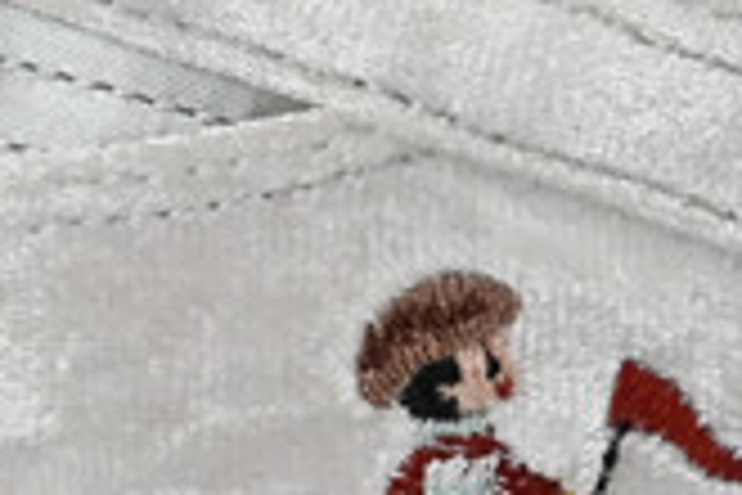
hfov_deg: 4.4
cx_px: 2199
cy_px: 117
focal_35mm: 448
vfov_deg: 3.1
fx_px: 9226
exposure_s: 1/125
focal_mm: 41
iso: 1000
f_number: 10
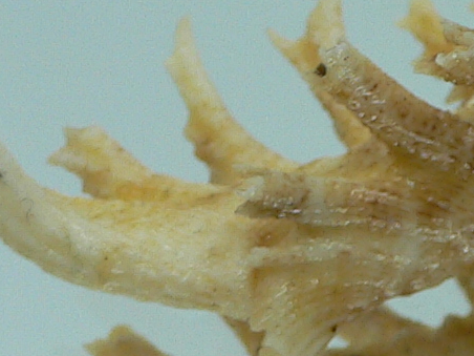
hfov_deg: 12.0
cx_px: 749
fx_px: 2136
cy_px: 27
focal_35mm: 156
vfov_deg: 9.5
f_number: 2.8
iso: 80
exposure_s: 1/60
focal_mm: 4.6
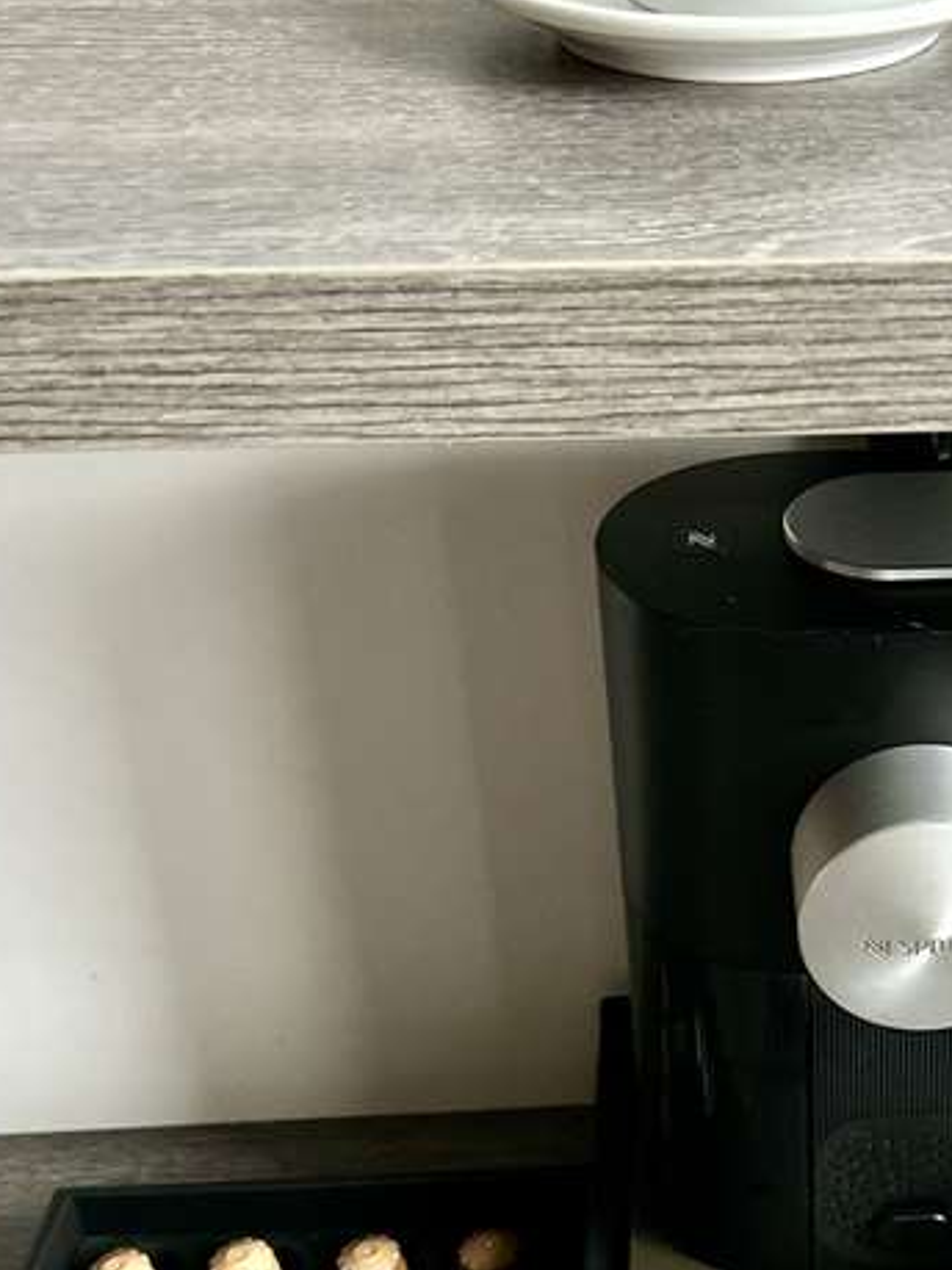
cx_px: 938
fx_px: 2128
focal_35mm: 58
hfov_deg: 24.2
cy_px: 830
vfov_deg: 33.0
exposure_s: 1/40
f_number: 1.5
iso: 500
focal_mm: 5.7
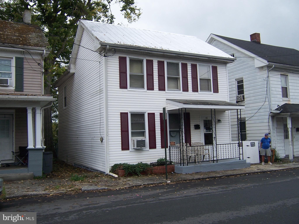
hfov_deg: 55.4
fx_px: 285
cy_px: 112
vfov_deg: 42.9
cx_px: 150
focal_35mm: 33
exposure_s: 1/350
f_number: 3.4
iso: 80
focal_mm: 5.5
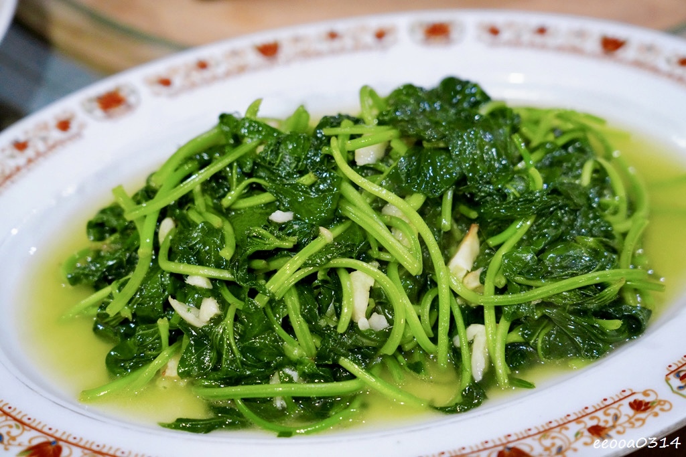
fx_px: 1391
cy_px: 228
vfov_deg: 18.7
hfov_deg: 27.7
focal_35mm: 73
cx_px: 343
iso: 6400
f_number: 5.6
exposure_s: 1/125
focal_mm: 73
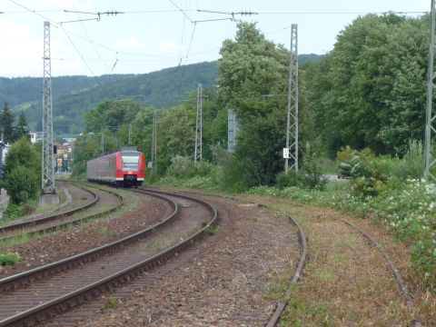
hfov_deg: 13.1
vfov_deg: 9.8
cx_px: 218
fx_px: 1902
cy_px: 164
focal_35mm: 151
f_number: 5.7
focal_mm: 15.3
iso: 100
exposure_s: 1/200
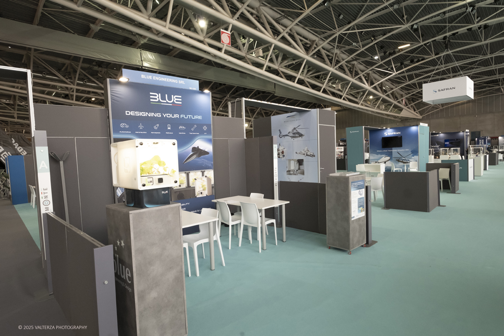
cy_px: 168
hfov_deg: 84.0
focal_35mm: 20
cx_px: 252
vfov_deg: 61.9
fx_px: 280
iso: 2500
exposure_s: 1/125
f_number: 8
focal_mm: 13.2
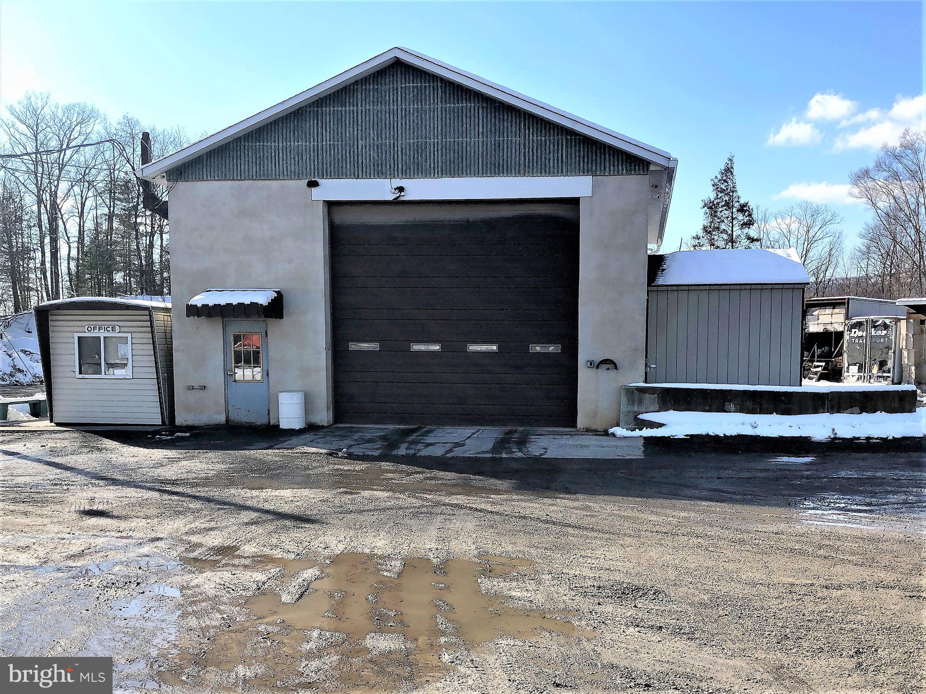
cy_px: 347
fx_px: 749
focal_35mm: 28
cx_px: 463
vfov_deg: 49.7
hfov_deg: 63.5
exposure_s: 1/1600
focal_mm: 3.99
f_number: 1.8
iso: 20
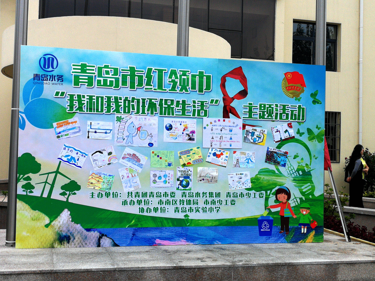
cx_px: 188
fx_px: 498
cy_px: 140
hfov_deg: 41.2
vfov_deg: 31.5
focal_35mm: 46
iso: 50
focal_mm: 3.95
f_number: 2.2
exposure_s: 1/371
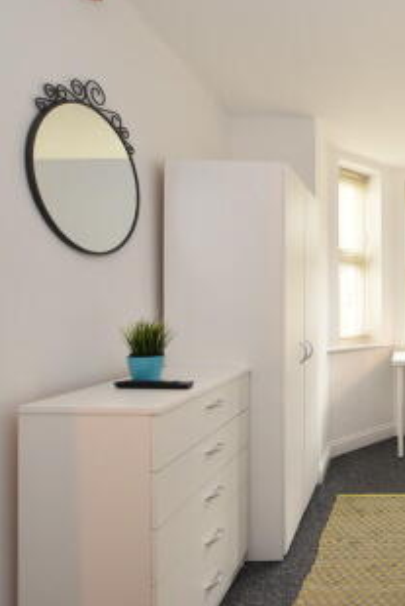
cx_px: 432
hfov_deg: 44.1
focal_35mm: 23
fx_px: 388
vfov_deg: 76.1
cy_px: 306
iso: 800
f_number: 5.6
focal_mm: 10
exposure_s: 1/30
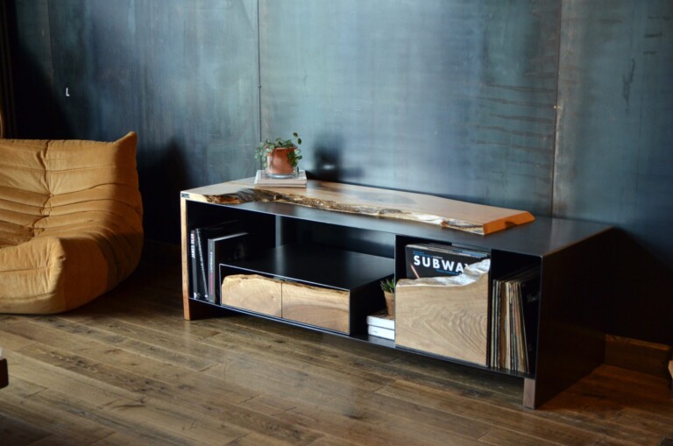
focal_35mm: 57
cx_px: 336
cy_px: 223
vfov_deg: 23.7
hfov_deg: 35.1
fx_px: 1064
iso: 800
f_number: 2.8
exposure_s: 1/100
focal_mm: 38
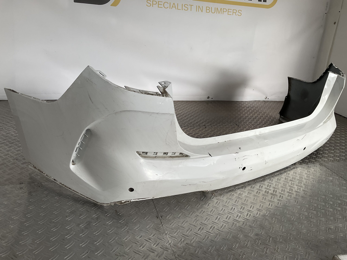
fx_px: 291
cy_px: 130
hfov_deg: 61.7
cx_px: 174
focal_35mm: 29
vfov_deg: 48.2
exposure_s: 1/126
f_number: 1.8
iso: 16
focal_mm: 3
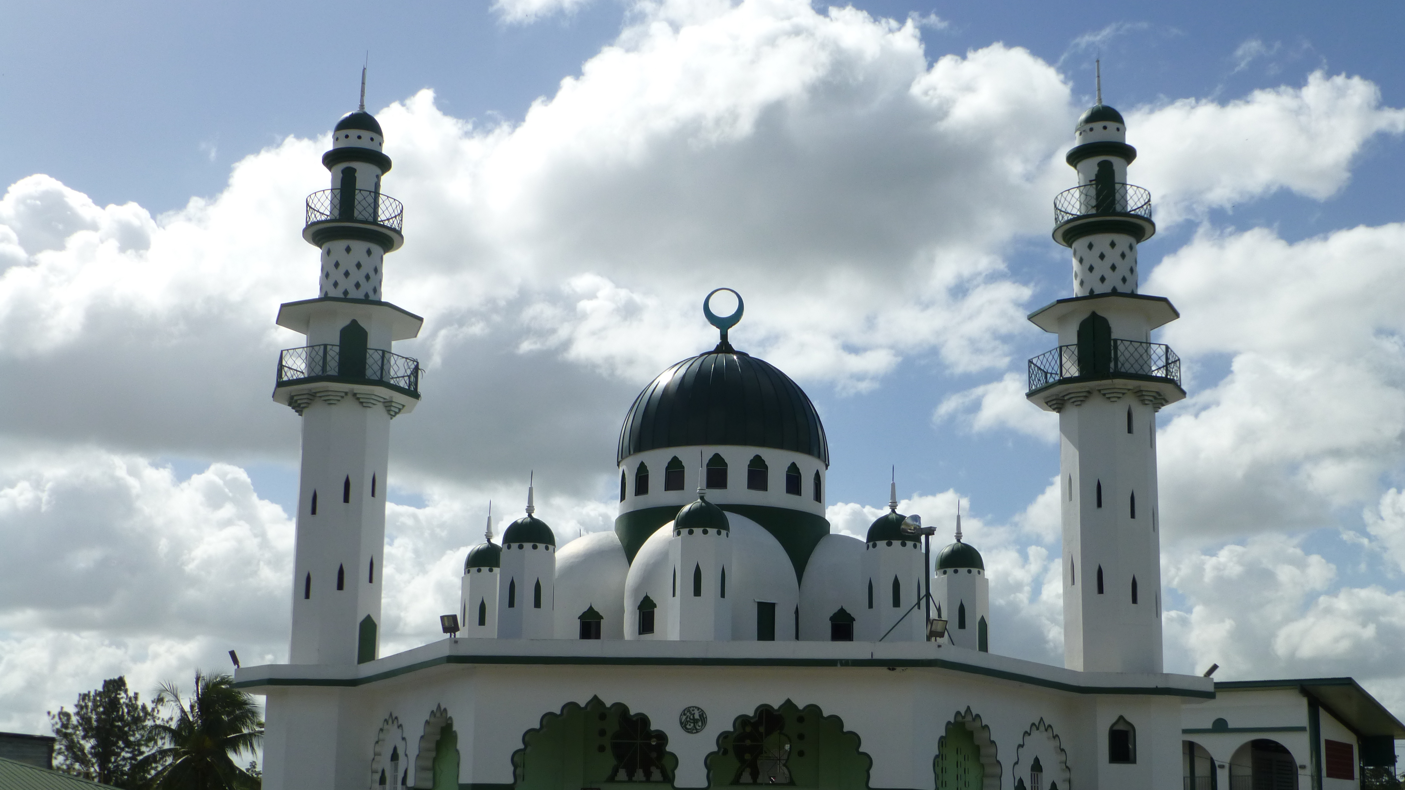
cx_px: 702
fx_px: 1676
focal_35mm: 45
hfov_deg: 45.5
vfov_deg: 26.4
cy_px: 516
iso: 100
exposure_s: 1/1600
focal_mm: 7.4
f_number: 3.9
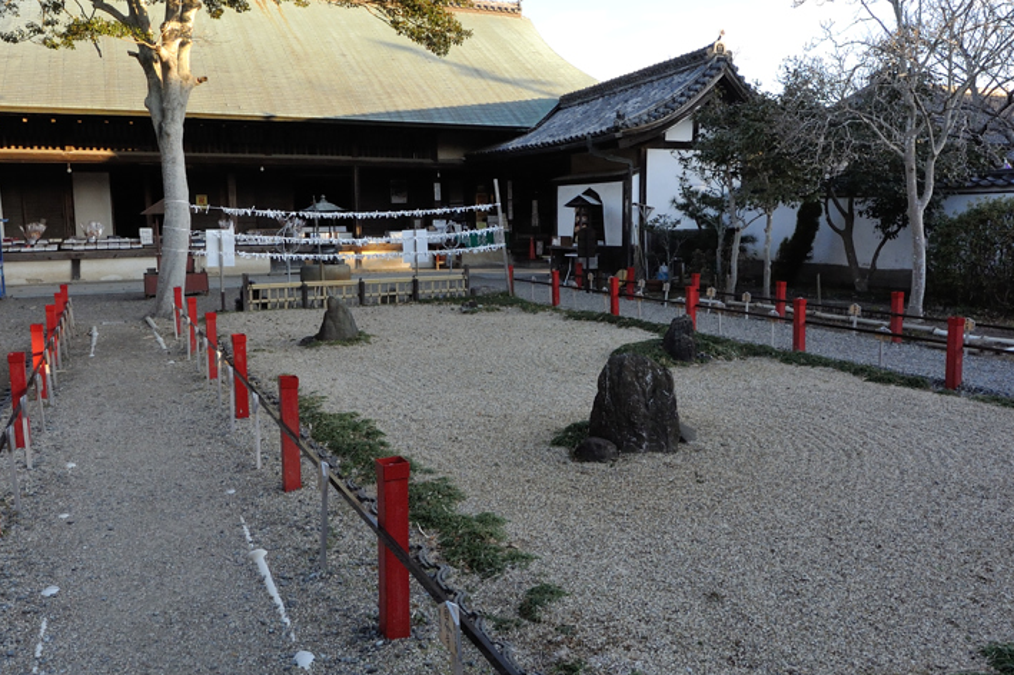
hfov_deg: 69.4
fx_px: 732
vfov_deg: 49.0
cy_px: 253
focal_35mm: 26
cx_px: 498
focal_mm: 6.7
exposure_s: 1/125
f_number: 5.6
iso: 180
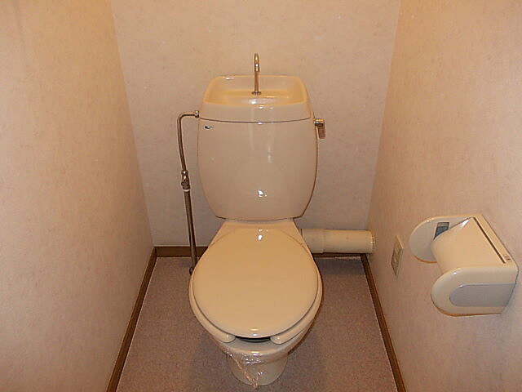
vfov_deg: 49.7
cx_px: 261
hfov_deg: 63.4
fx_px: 422
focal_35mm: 28
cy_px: 196
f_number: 2.7
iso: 200
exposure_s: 1/25
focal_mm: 4
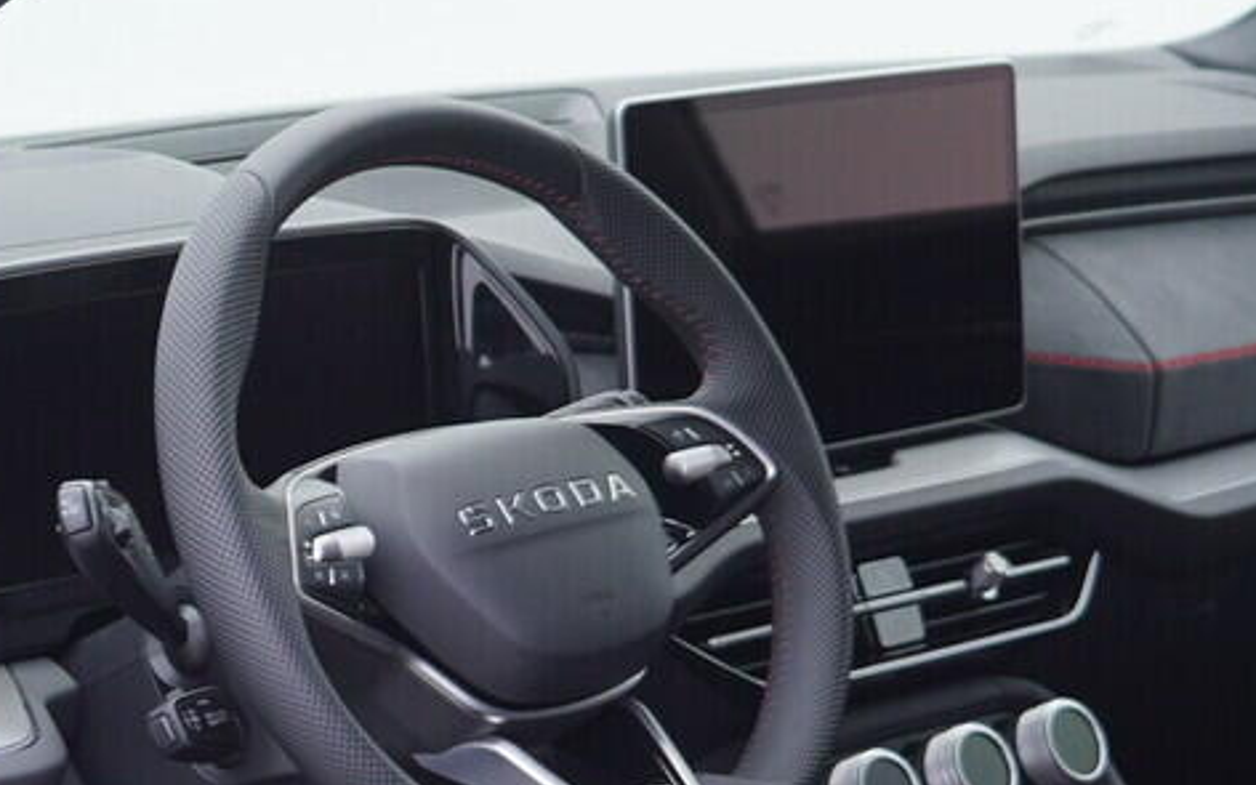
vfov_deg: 11.6
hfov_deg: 18.1
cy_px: 790
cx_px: -37
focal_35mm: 112
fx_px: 3834
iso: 125
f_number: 2.8
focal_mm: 24
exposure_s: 1/40
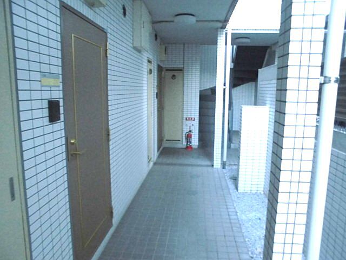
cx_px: 173
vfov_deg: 53.1
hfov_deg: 67.3
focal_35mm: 26
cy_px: 130
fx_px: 260
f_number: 3.5
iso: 800
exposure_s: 1/13
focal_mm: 4.6
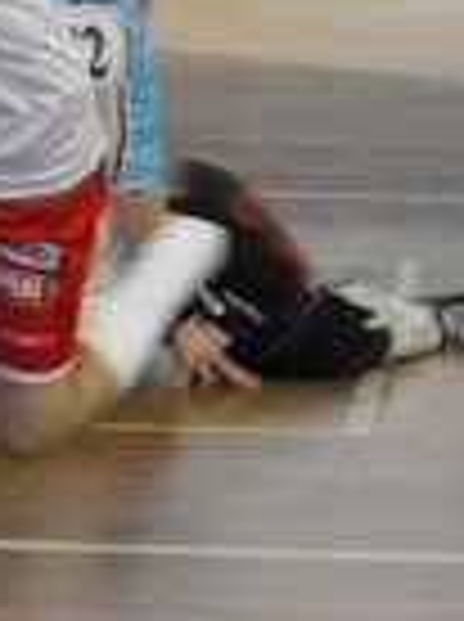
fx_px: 5664
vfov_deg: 6.3
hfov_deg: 4.6
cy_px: 200
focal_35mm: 316
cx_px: -518
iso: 1600
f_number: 4
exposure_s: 1/125
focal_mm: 55
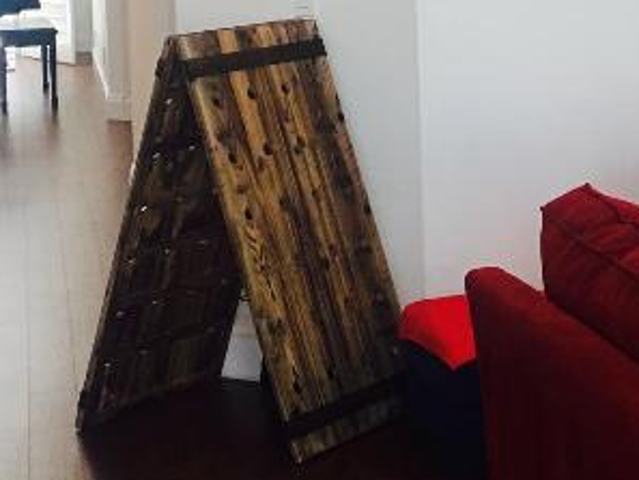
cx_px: 721
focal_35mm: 100
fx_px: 1847
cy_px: -4
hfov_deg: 18.8
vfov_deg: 14.6
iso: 40
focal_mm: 4.15
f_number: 2.2
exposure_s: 1/30
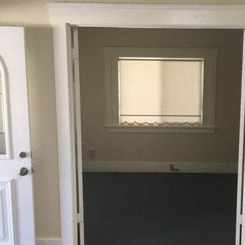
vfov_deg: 37.4
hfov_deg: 36.9
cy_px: 146
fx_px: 360
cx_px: 174
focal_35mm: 45
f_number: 2.2
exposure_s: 1/30
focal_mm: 4.15
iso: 64
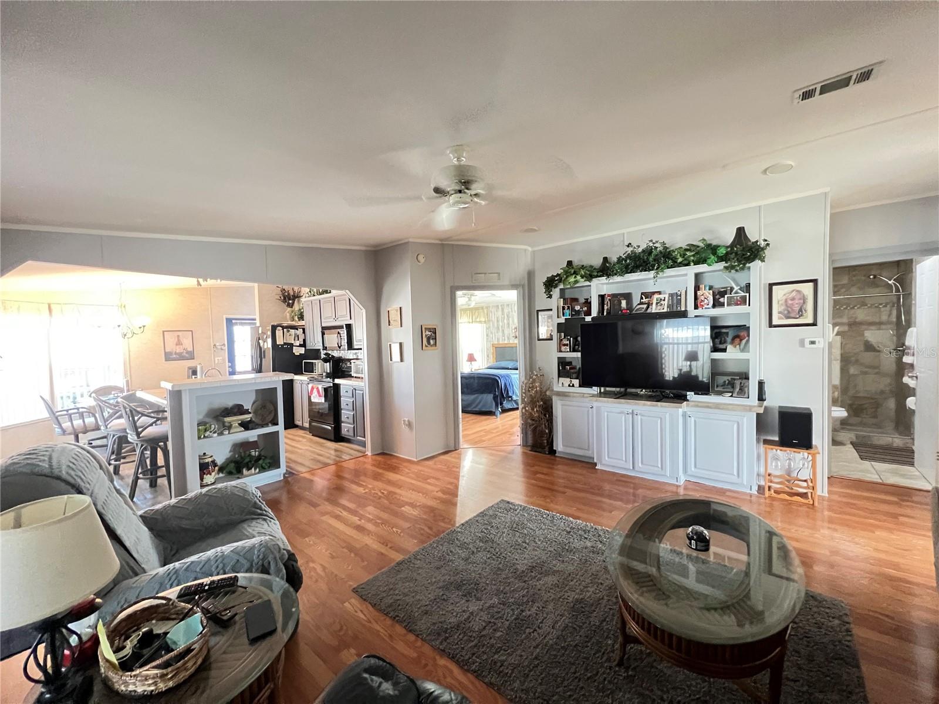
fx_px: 353
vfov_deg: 89.9
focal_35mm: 13
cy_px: 352
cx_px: 470
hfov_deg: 106.2
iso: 1000
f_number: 1.8
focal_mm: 1.57
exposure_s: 1/40
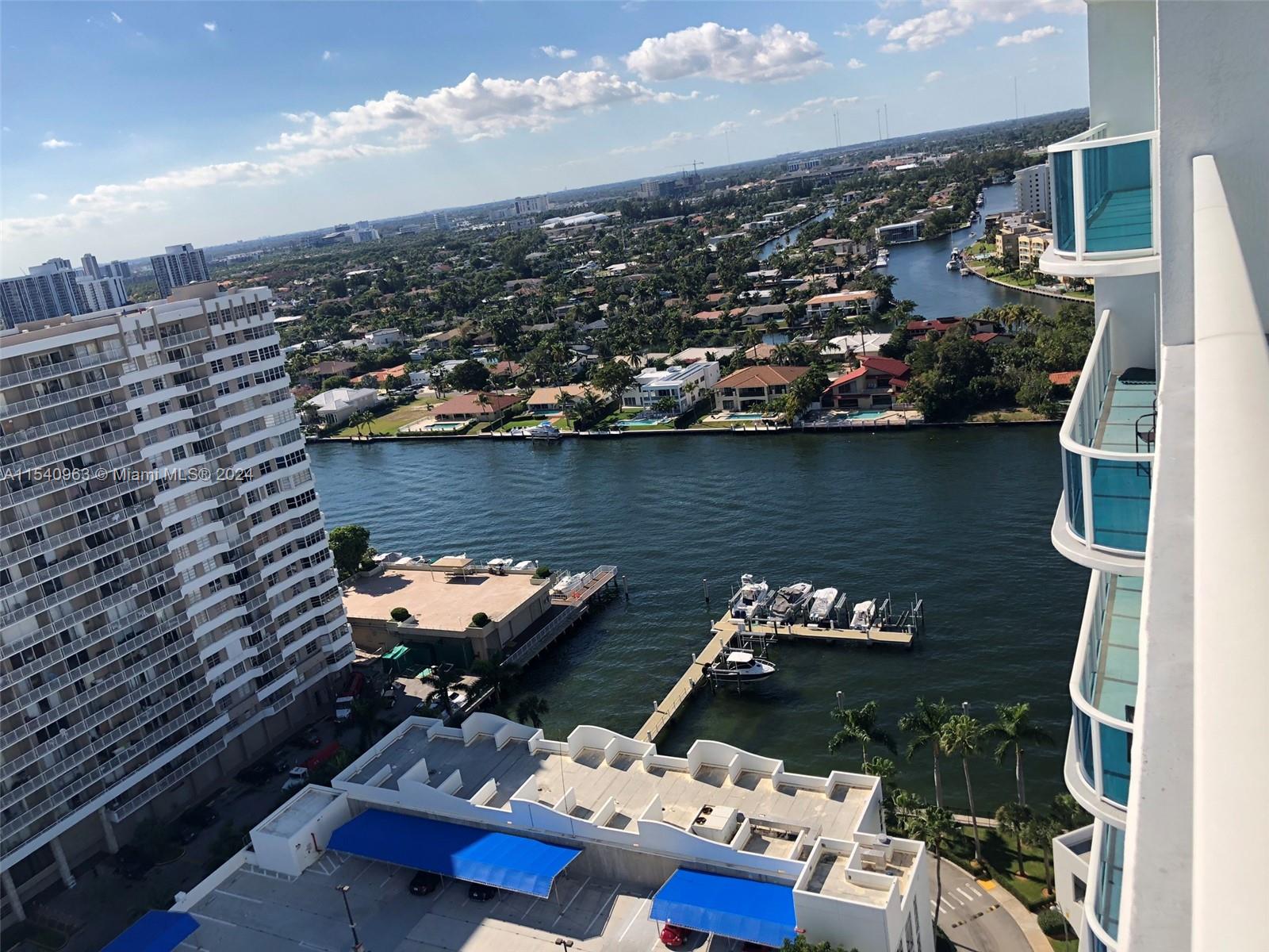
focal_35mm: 28
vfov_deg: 49.7
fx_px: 1026
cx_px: 634
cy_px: 476
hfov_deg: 63.4
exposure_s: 1/2183
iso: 20
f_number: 1.8
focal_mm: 3.99
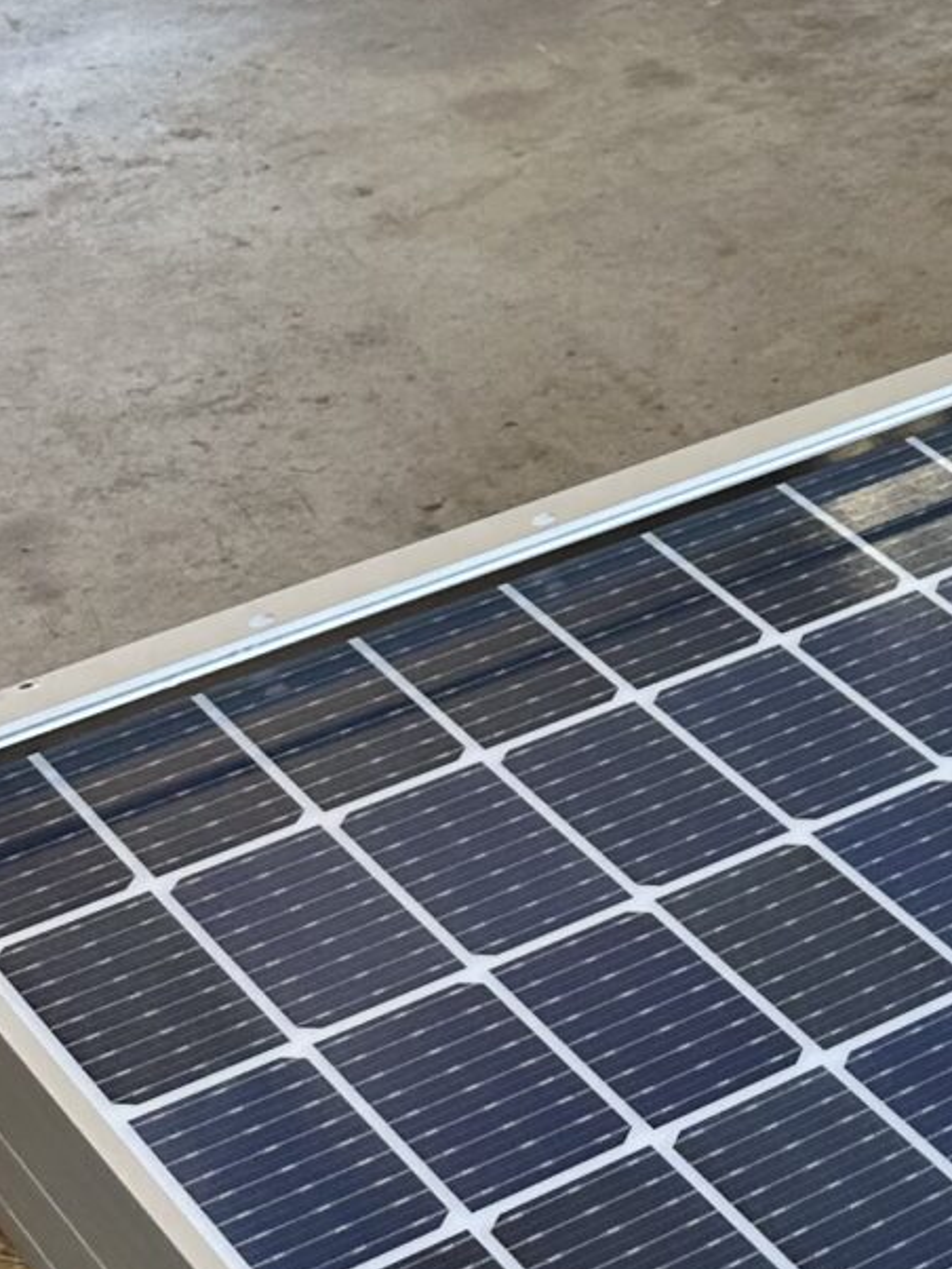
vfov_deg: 19.3
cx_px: 1596
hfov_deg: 13.3
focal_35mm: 102
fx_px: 3738
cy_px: 626
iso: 64
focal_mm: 6.86
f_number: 1.78
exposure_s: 1/181
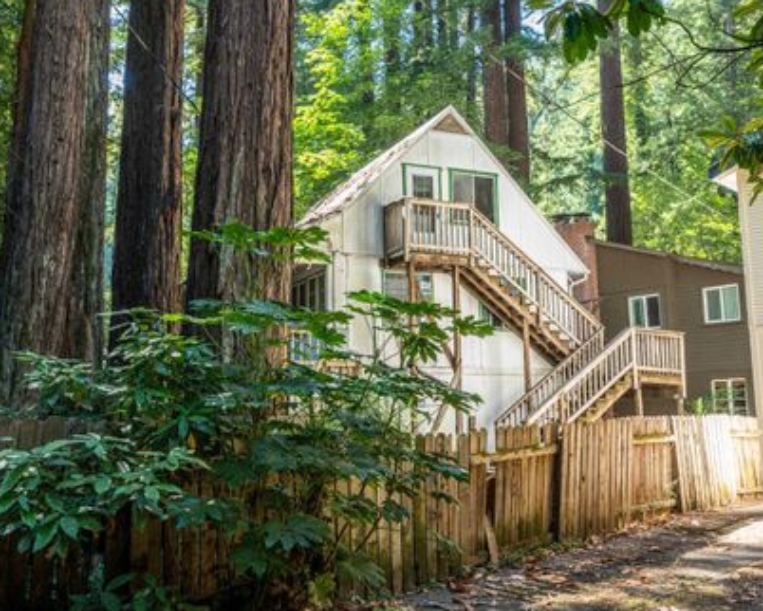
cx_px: 330
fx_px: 791
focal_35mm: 35
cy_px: 297
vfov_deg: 42.3
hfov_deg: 51.4
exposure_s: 1/15
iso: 250
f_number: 9
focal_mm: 30
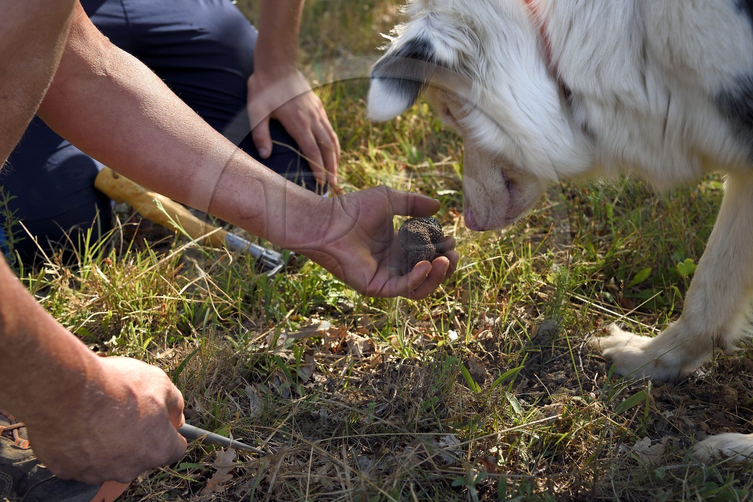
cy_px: 251
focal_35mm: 50
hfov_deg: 39.6
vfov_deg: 27.0
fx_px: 1046
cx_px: 376
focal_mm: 50
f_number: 7.1
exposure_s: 1/320
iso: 200
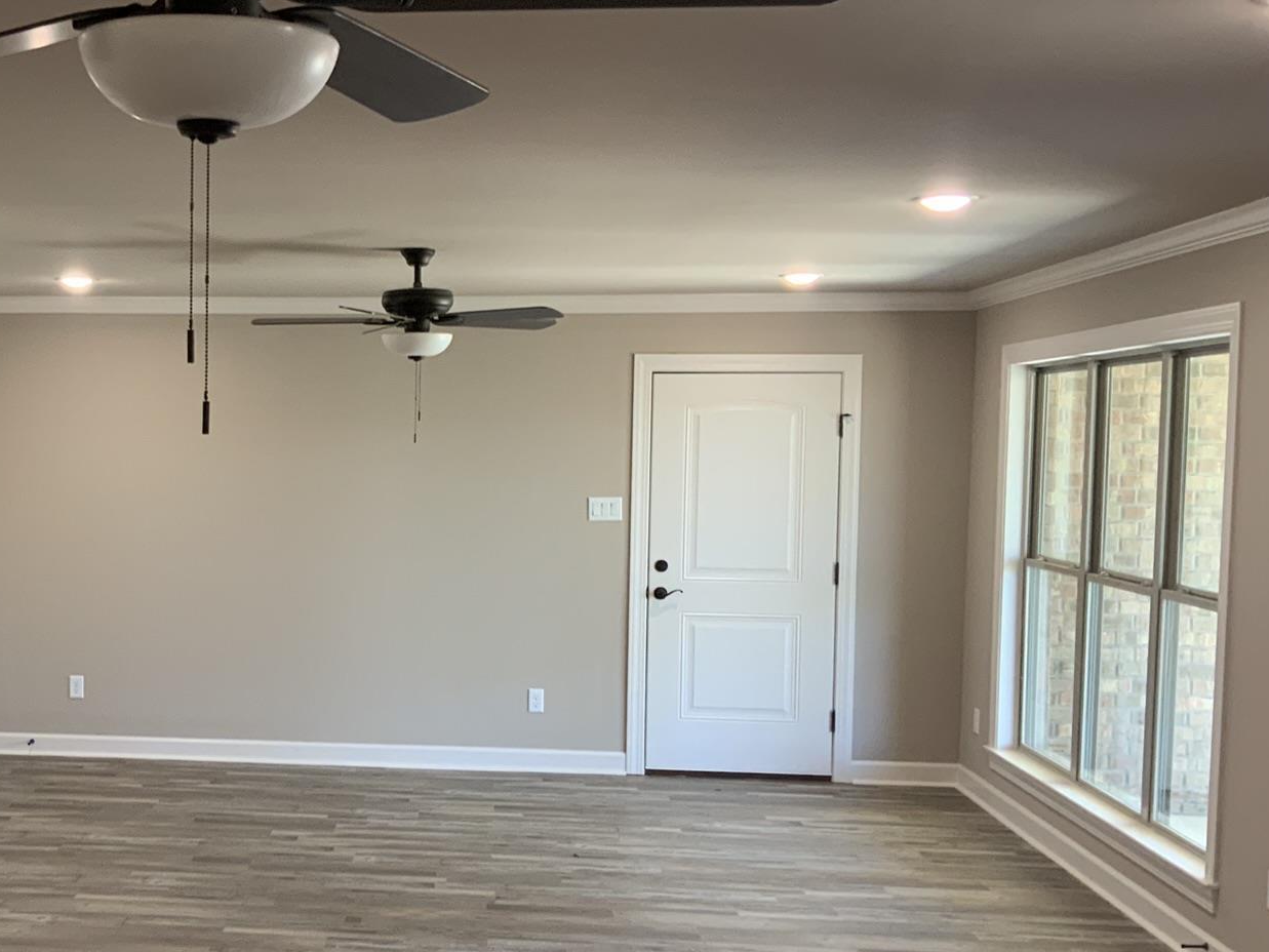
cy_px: 542
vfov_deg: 30.2
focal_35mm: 48
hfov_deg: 38.3
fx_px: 1760
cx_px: 266
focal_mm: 3
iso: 100
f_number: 1.8
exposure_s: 1/60
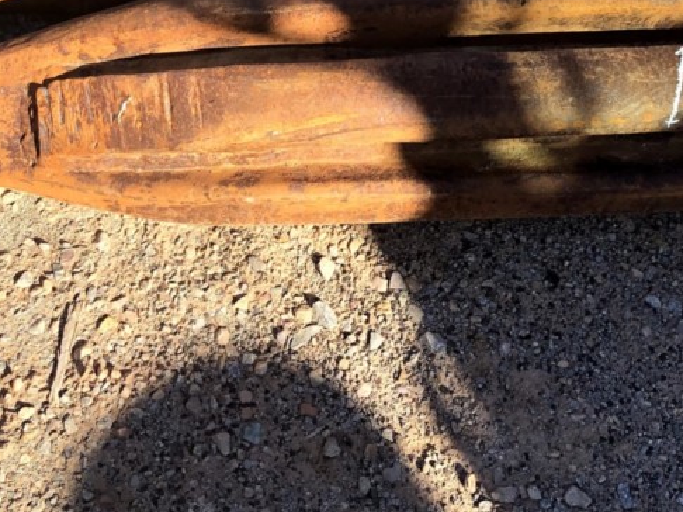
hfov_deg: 32.7
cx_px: 315
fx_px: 1164
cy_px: 18
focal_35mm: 59
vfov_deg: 23.9
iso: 20
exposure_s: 1/857
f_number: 1.8
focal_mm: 3.99
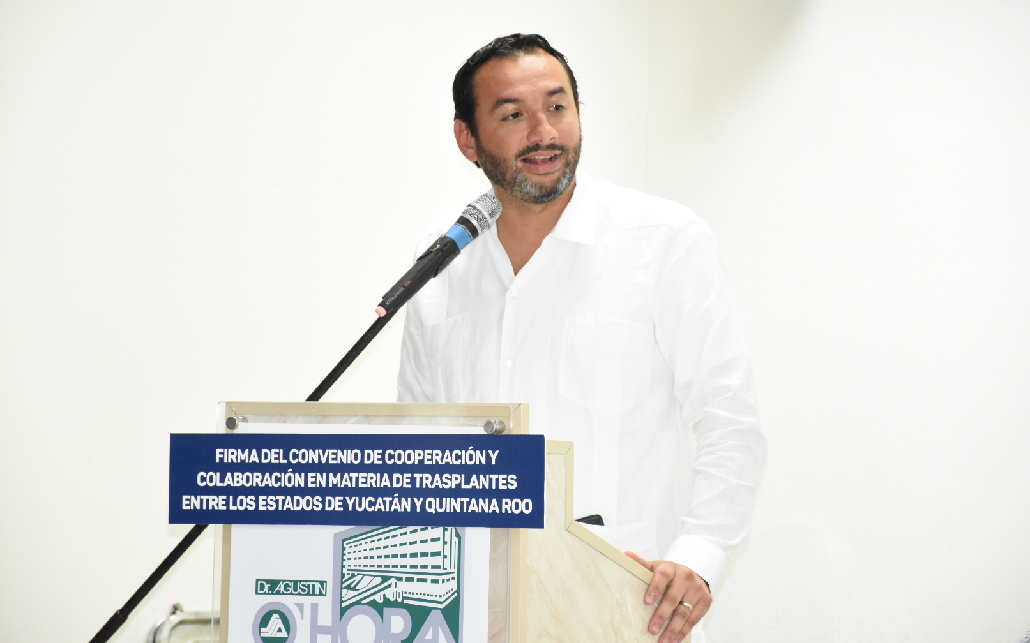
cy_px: 331
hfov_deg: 9.8
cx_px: 513
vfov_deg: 6.1
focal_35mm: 215
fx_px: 6035
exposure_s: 1/40
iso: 2500
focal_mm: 140
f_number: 6.3
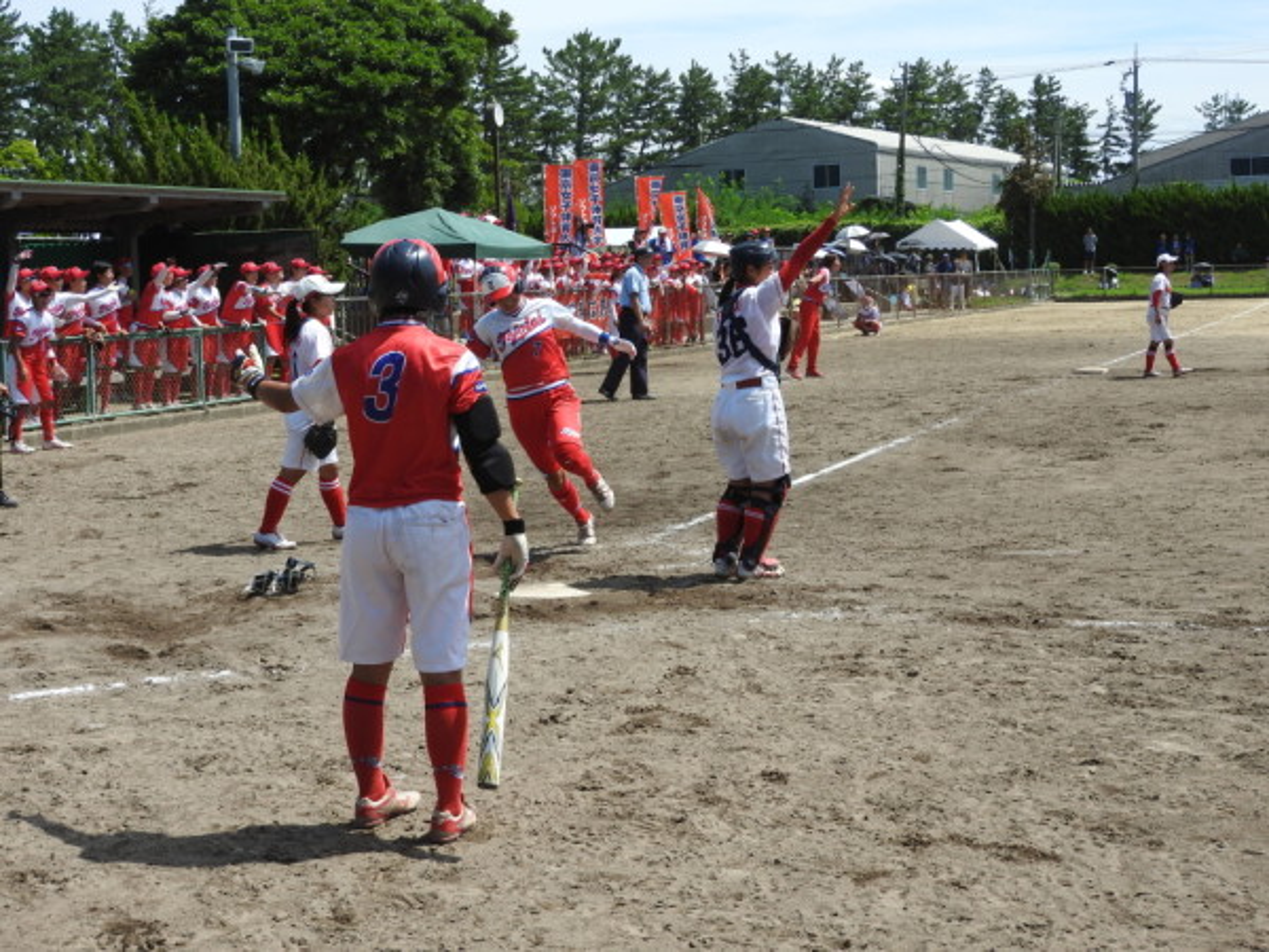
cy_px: 476
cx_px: 634
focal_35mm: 55
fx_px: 2016
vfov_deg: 26.6
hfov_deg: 34.9
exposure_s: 1/800
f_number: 4
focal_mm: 9.9
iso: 100
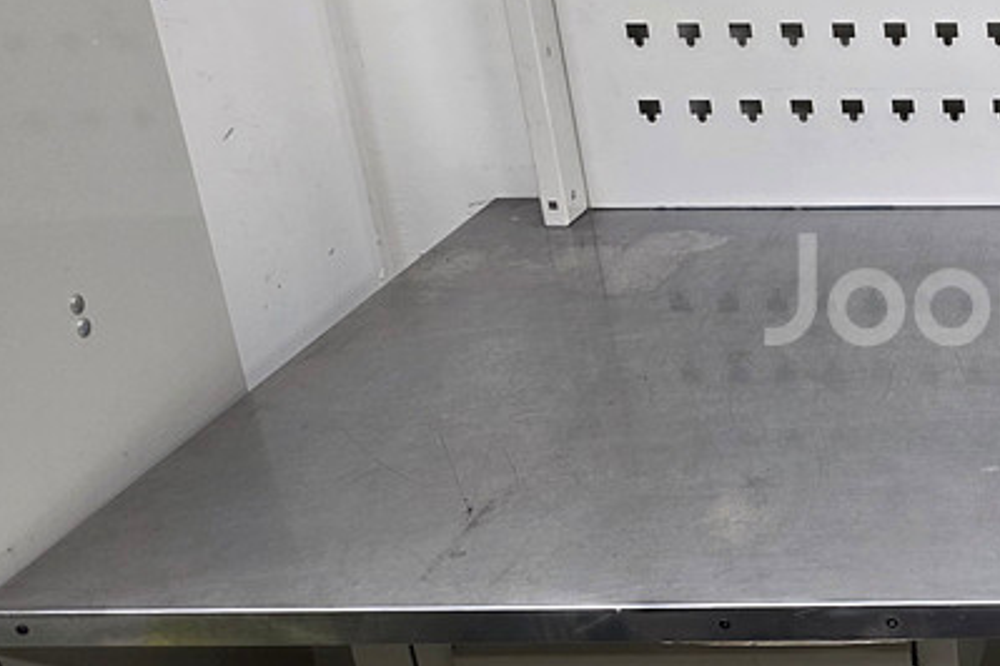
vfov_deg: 22.6
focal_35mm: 60
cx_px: 1201
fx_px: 1667
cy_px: 305
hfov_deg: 28.9
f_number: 1.7
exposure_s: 1/60
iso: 200
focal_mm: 6.3
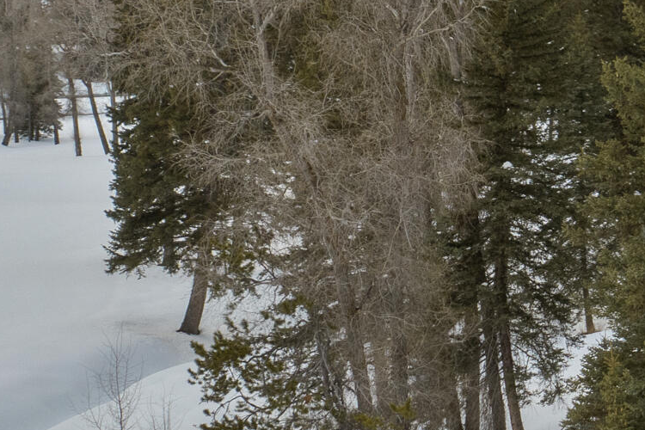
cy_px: 57
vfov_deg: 15.4
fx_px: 1577
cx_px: 1025
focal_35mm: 88
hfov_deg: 19.5
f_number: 2.8
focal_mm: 8.38
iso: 100
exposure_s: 1/500
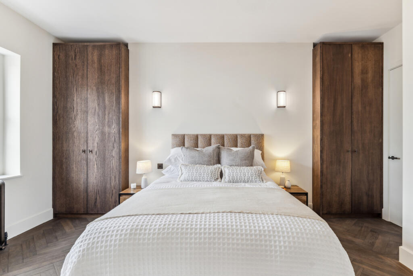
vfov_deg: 73.8
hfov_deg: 96.7
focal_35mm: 16
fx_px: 184
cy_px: 138
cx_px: 206
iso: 400
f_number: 11
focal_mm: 16
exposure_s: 1/13
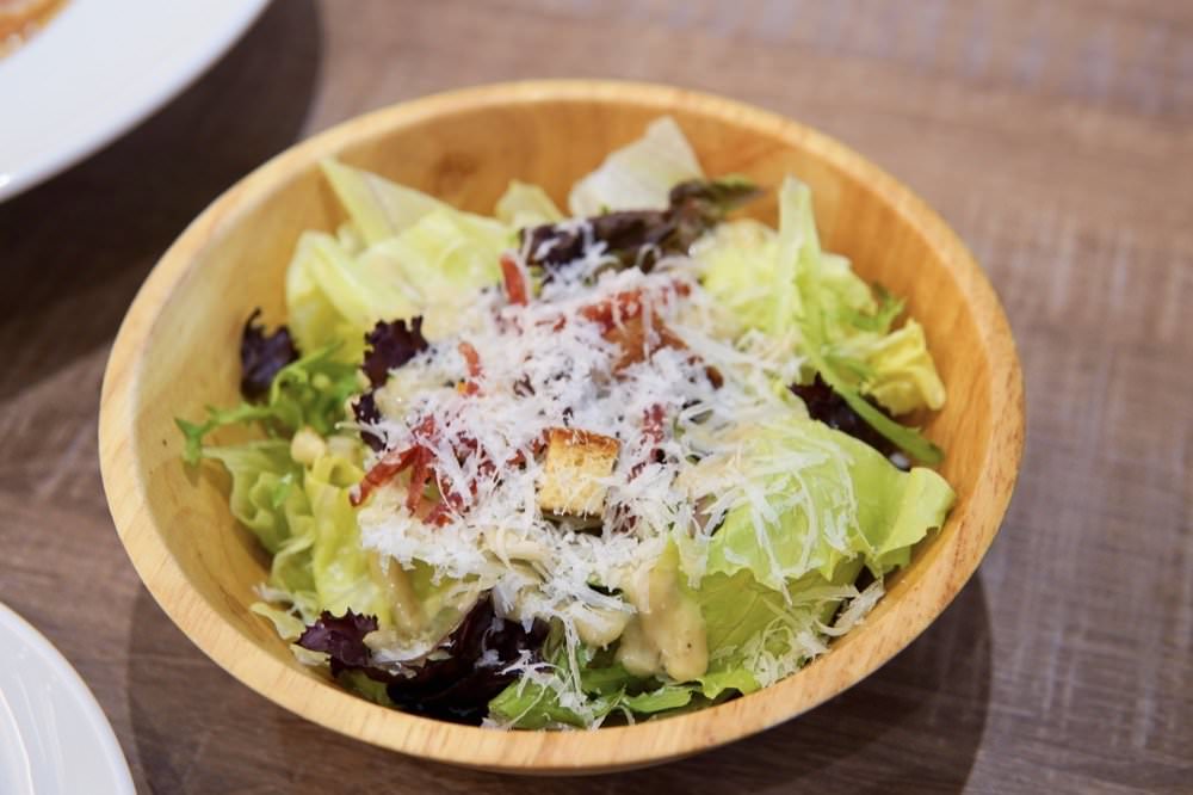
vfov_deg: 29.8
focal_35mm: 45
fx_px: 1491
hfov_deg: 43.6
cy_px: 398
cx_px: 596
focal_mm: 30
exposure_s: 1/60
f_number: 4
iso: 400
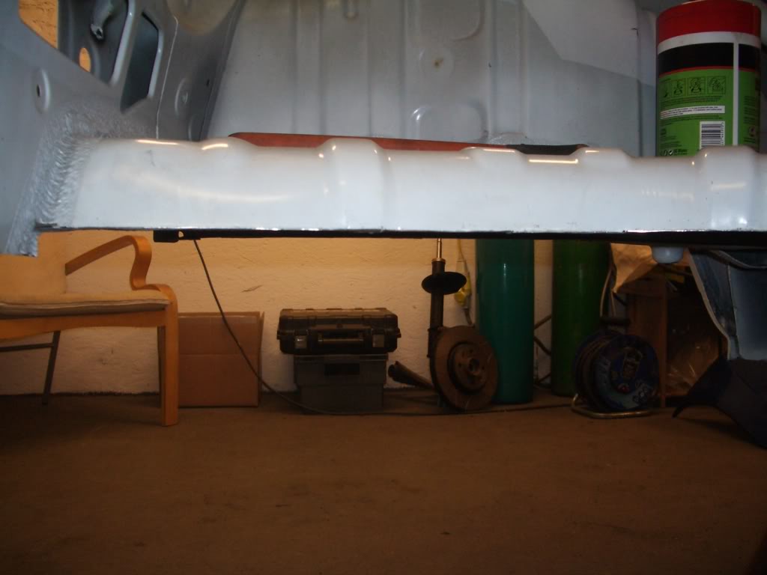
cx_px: 384
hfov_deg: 52.6
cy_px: 288
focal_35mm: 35
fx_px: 776
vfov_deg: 40.7
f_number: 2.6
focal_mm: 5.8
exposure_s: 1/60
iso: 200
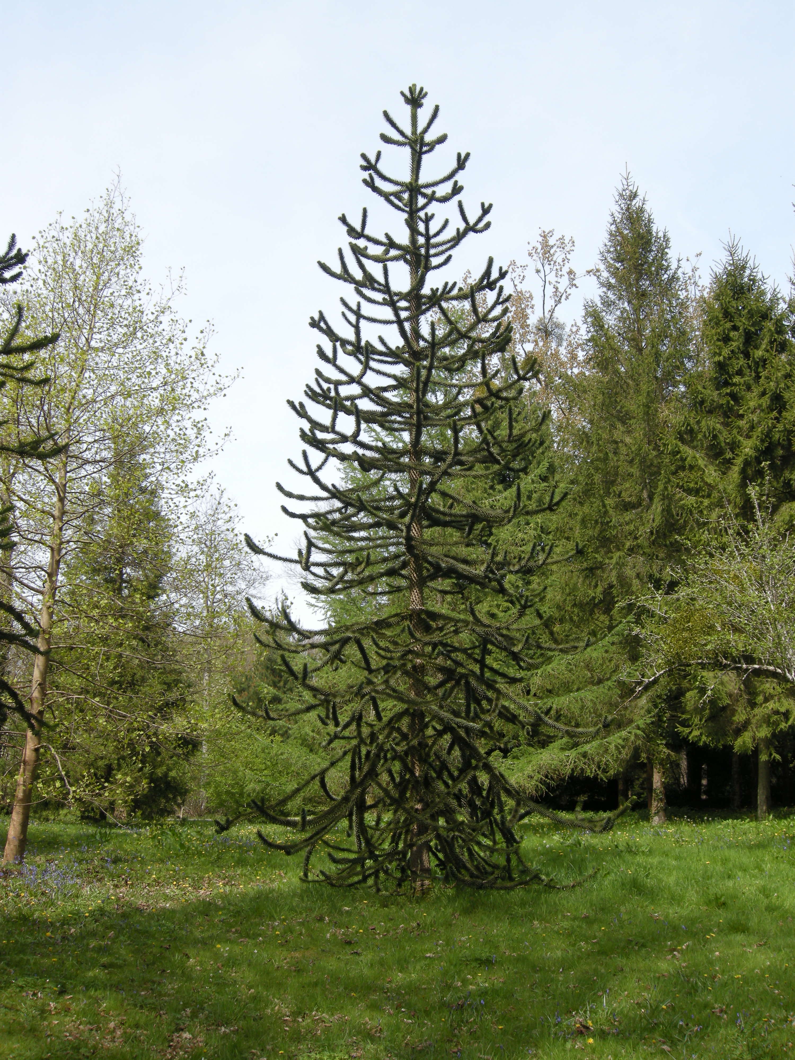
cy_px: 530
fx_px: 1072
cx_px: 398
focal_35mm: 35
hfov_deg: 40.7
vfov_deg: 52.6
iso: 64
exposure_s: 1/187
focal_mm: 7.5
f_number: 4.8
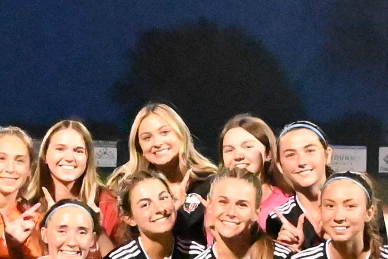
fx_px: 1853
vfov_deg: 8.0
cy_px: 212
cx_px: 138
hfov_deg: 11.9
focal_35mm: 172
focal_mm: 24
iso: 45600
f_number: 5.6
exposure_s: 1/1000
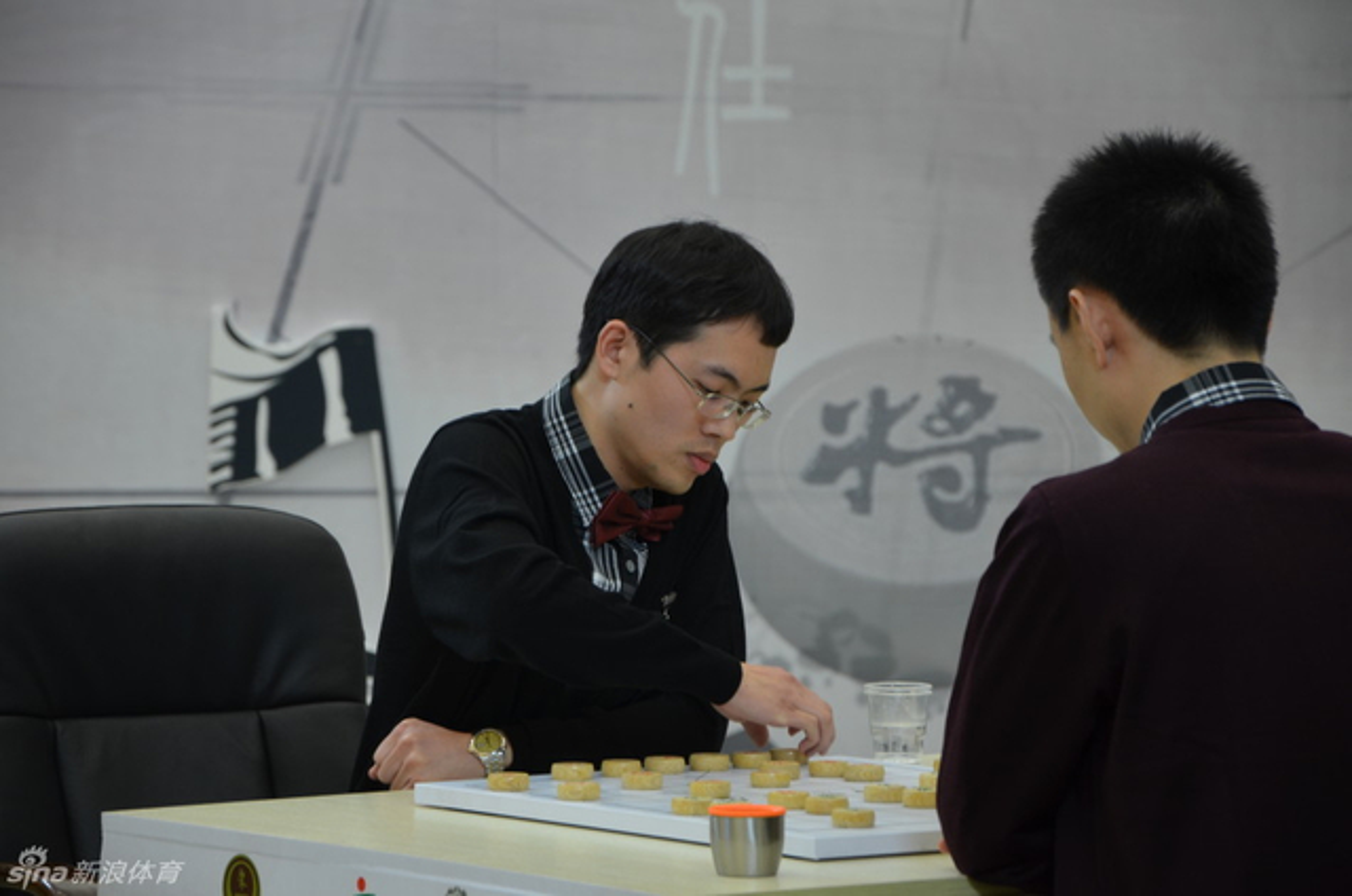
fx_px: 5903
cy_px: 448
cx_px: 676
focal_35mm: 158
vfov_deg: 8.7
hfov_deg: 13.1
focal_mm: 105
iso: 400
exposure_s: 1/60
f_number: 5.6
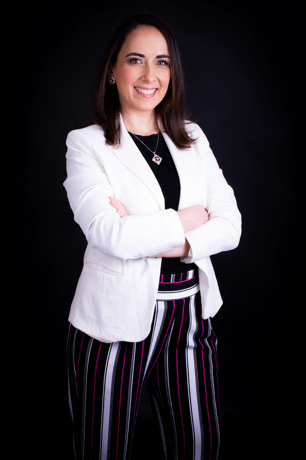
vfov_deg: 33.4
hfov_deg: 22.6
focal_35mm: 60
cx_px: 153
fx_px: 765
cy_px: 230
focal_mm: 40
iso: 100
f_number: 14
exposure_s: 1/160
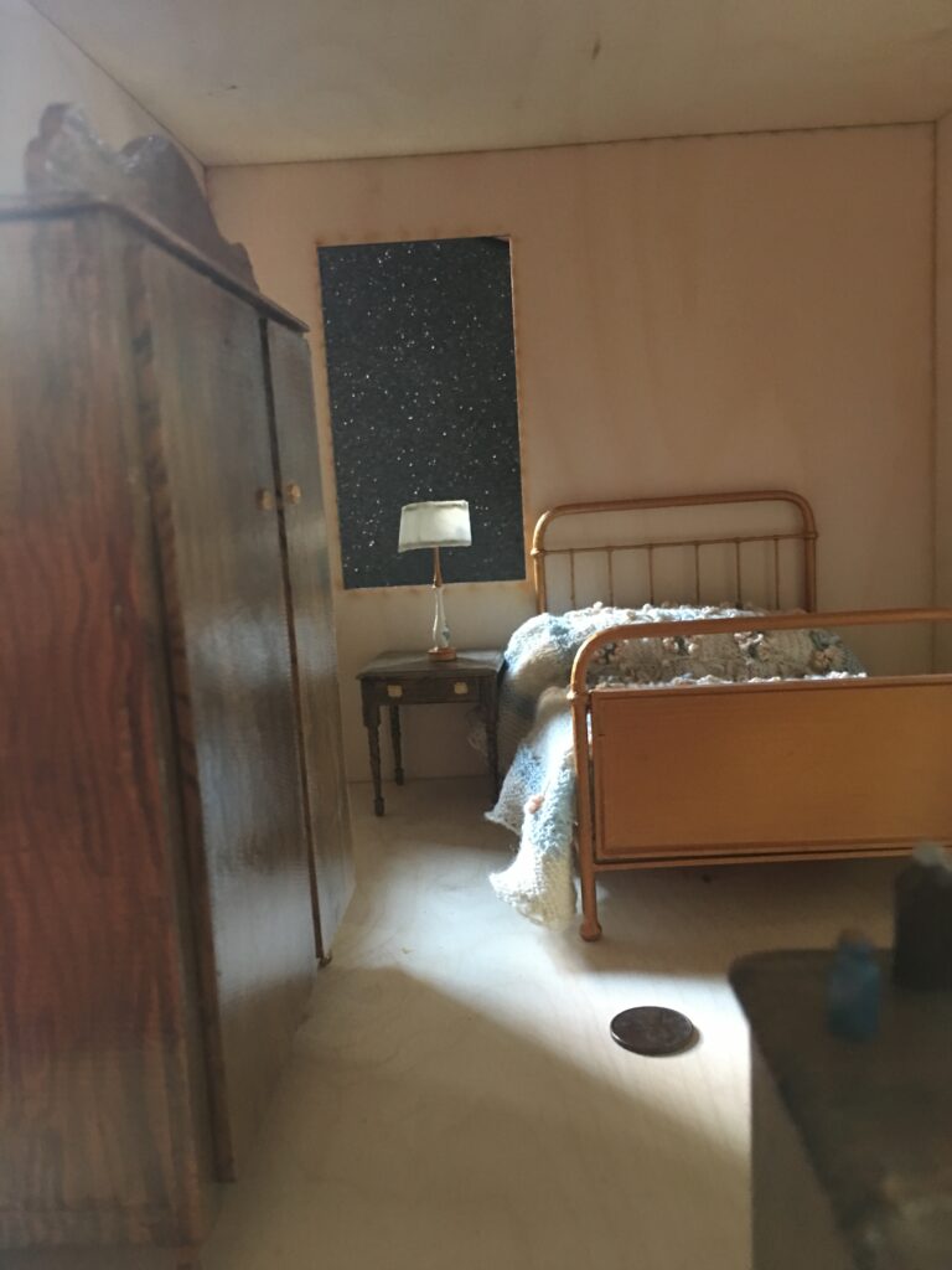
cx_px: 476
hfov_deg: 48.2
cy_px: 635
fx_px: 1063
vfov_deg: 61.7
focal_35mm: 29
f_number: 2.2
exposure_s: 1/4
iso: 50
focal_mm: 4.15
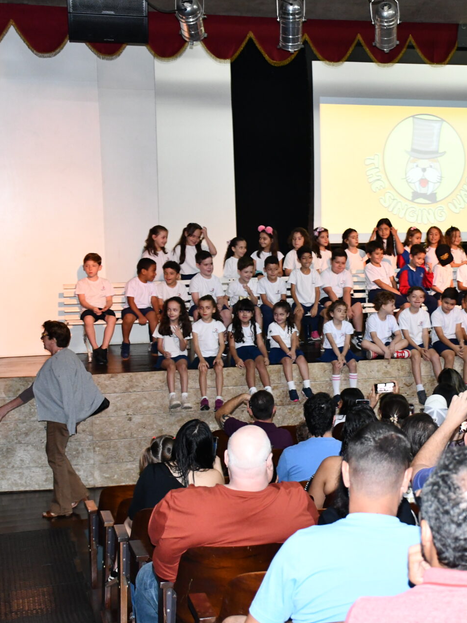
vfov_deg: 27.8
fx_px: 1260
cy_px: 313
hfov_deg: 20.8
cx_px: 377
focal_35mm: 70
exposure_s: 1/60
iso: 2500
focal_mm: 32
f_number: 4
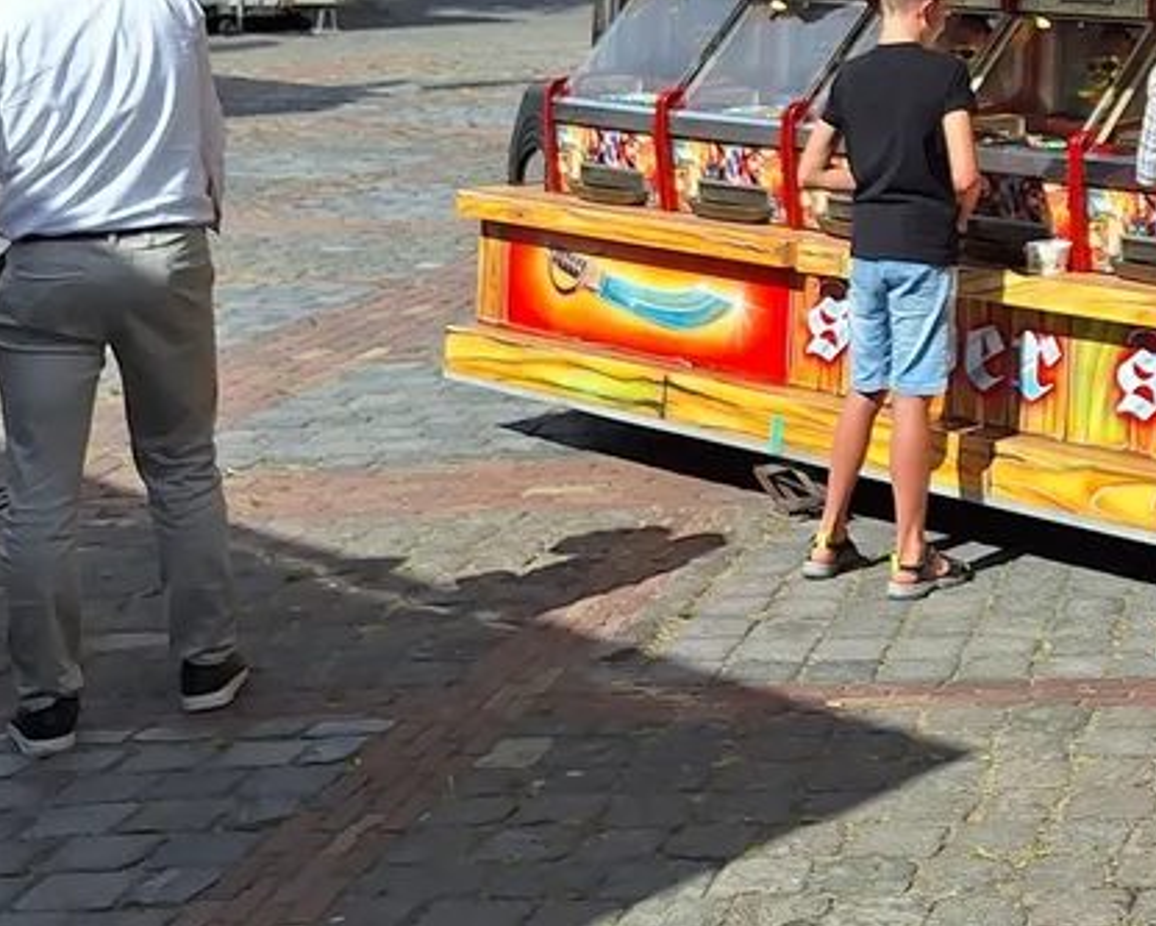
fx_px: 2361
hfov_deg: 23.5
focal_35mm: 69
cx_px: 1590
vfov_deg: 20.3
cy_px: -270
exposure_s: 1/3802
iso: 40
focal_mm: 5.54
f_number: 1.8
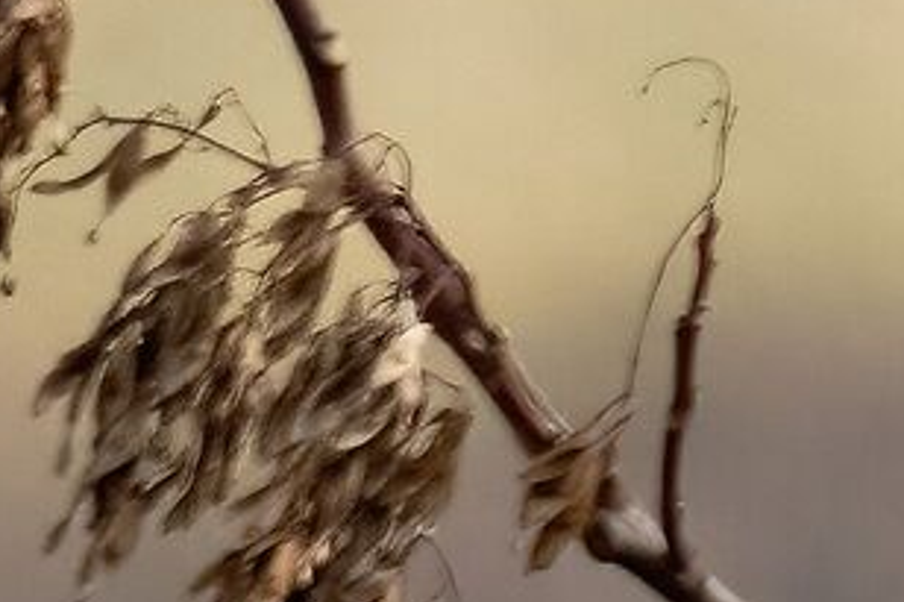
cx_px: 3064
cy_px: -320
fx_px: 234678
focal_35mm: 9351
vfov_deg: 0.1
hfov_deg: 0.2
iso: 4000
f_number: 8
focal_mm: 800
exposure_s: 1/3200
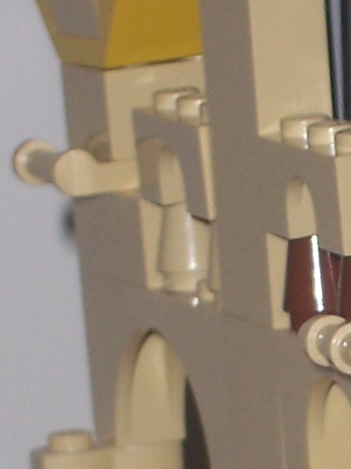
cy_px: 656
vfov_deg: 4.2
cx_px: 547
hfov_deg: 3.2
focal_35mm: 466
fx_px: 6300
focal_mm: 16.8
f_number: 4.6
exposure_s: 1/90
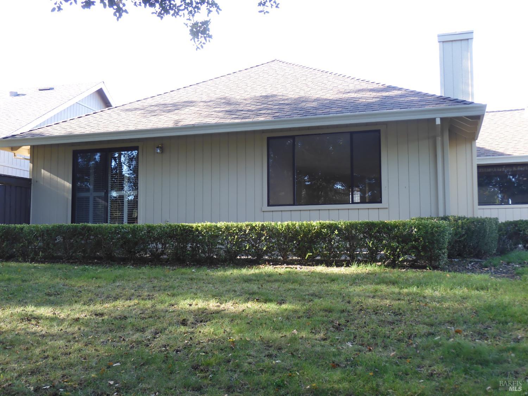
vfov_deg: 37.7
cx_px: 264
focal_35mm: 38
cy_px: 198
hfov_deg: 49.0
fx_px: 580
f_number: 4
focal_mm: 6.8
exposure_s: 1/60
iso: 100
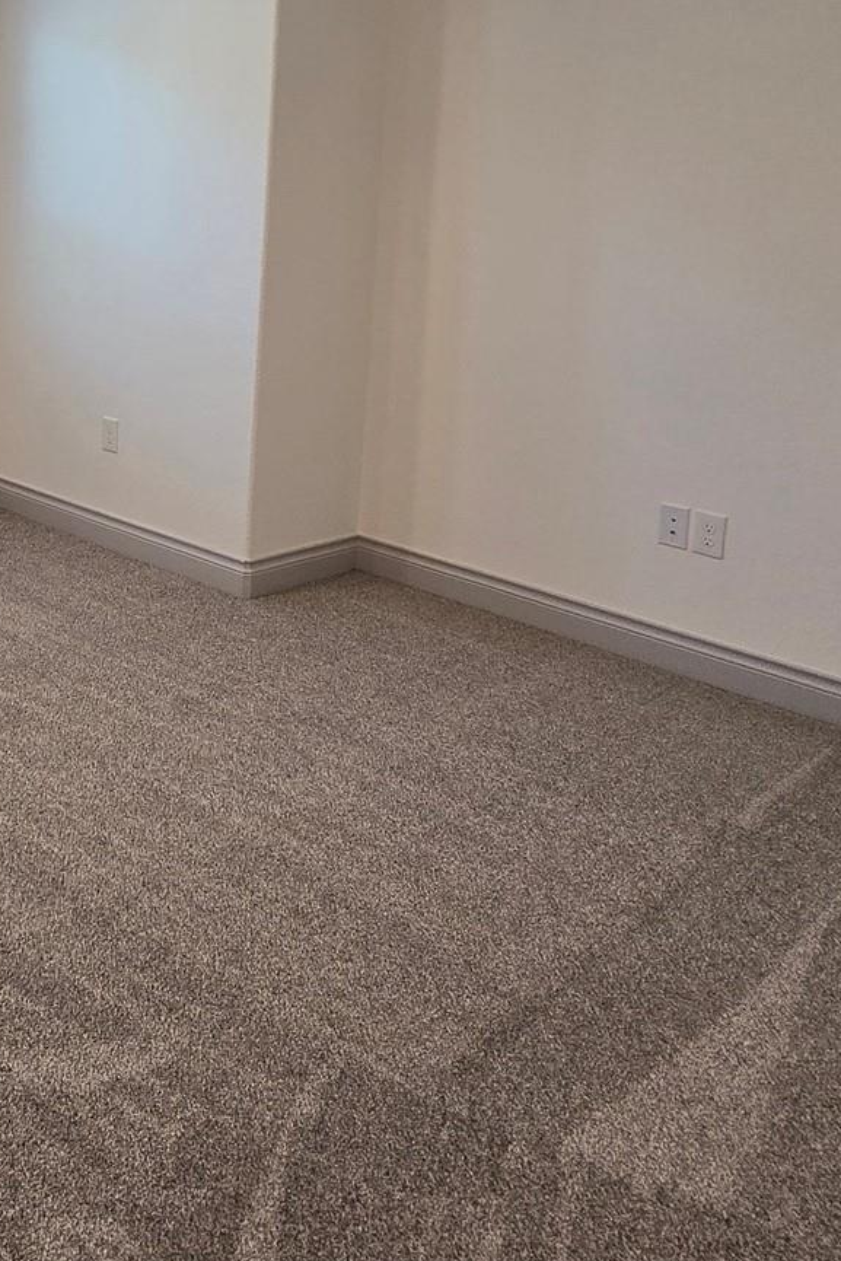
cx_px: -69
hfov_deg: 35.6
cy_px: 255
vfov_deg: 54.7
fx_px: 1121
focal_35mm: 32
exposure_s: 1/120
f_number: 2.2
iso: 100
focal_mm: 2.2
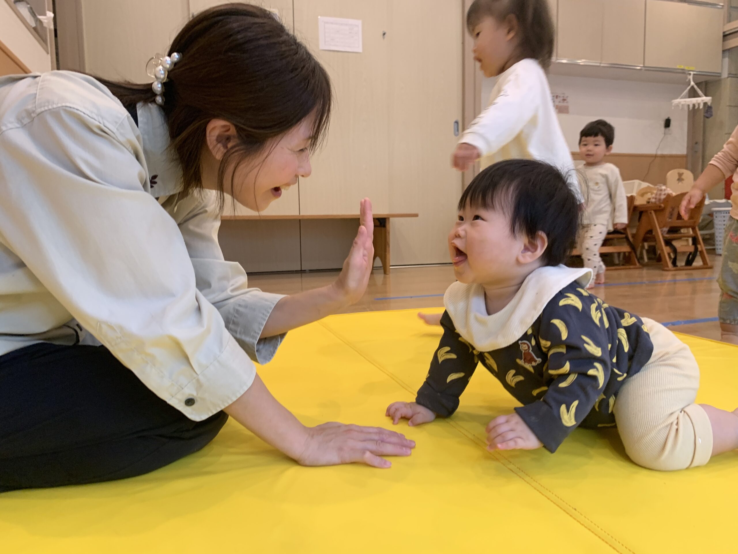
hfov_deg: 67.3
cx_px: 369
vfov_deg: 53.1
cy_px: 277
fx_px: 554
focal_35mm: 26
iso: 100
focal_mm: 4.25
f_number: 1.8
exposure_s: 1/60
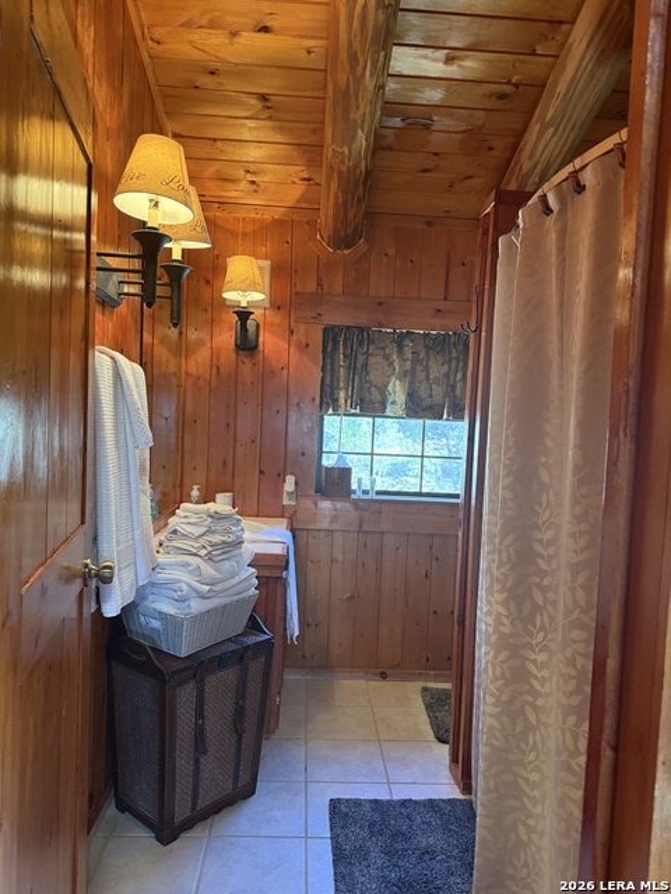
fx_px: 620
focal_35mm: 24
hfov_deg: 56.8
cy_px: 447
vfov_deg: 71.6
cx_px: 336
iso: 500
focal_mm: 6.76
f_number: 1.78
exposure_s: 1/60
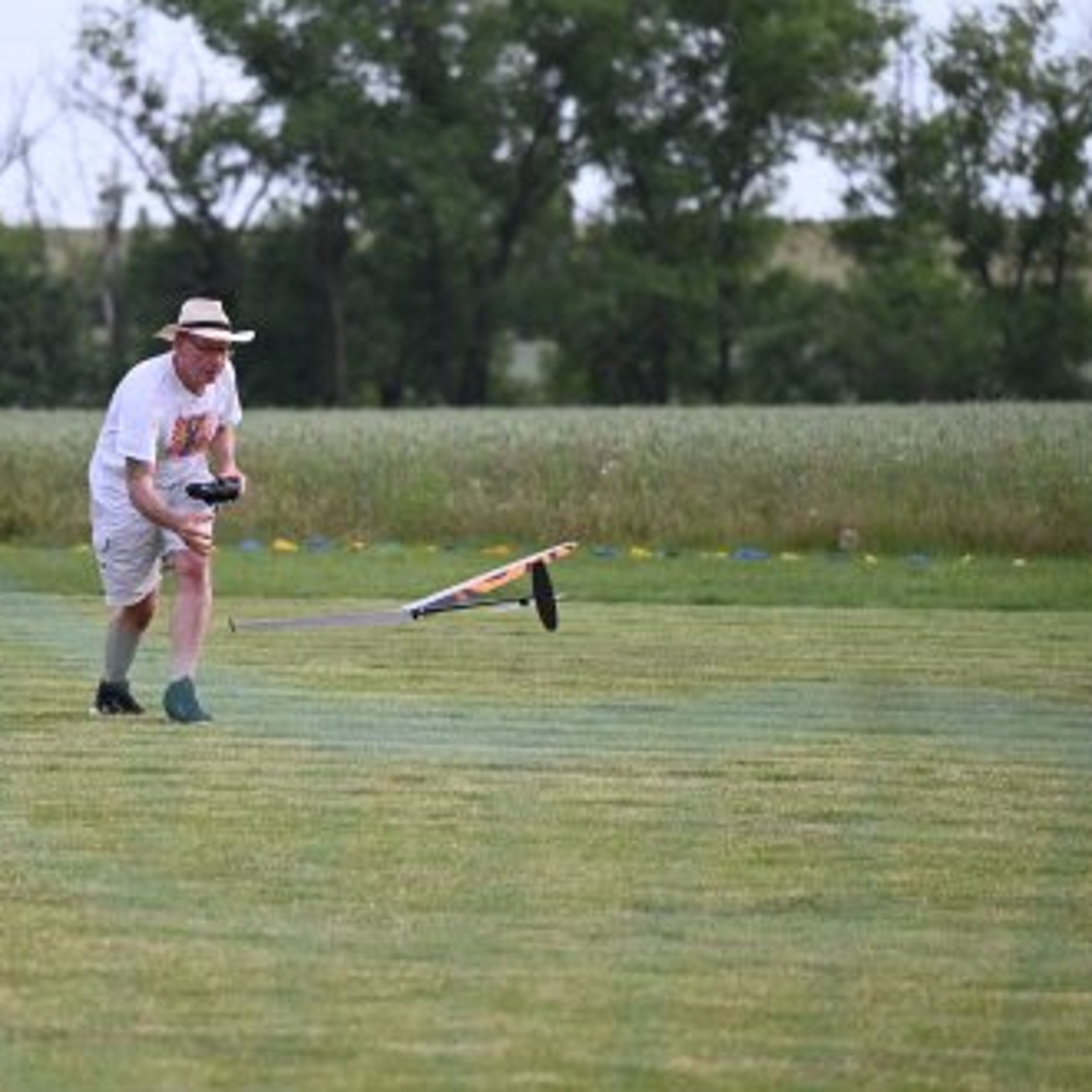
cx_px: 323
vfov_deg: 5.1
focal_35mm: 346
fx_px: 12349
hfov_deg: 5.1
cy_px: 546
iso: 640
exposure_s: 1/1250
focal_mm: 270
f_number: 6
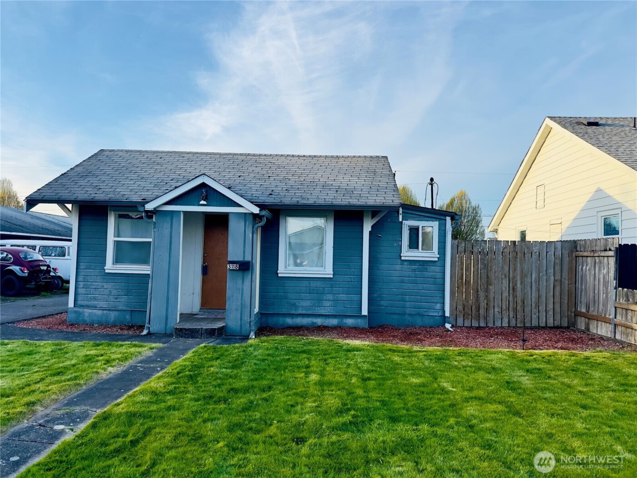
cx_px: 318
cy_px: 239
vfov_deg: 56.8
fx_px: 442
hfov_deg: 71.6
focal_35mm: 24
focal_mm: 6.86
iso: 80
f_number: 1.78
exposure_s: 1/2028
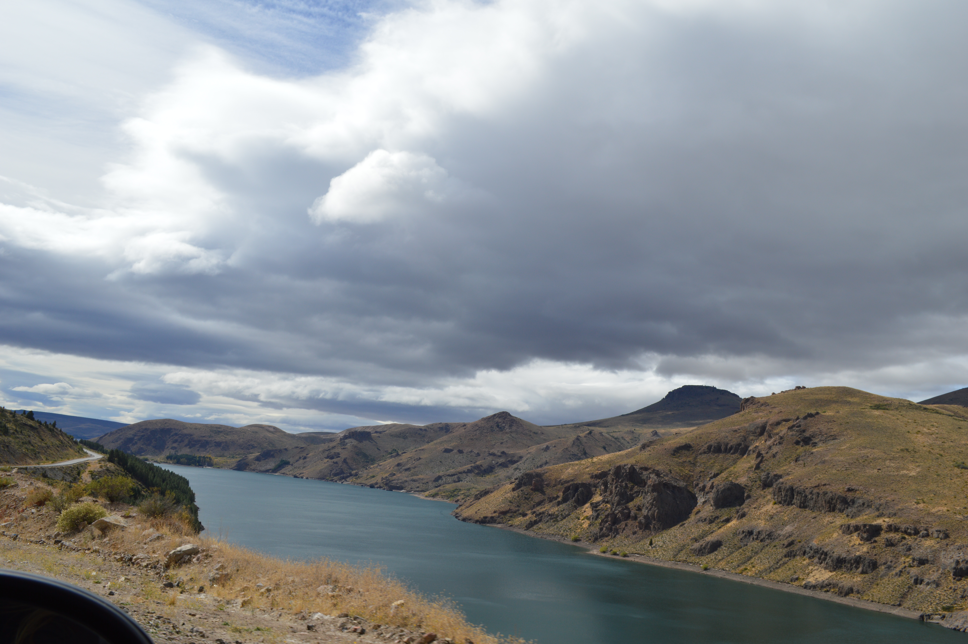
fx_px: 806
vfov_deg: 43.5
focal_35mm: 30
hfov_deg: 62.0
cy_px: 322
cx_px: 484
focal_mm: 20
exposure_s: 1/320
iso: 100
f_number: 9
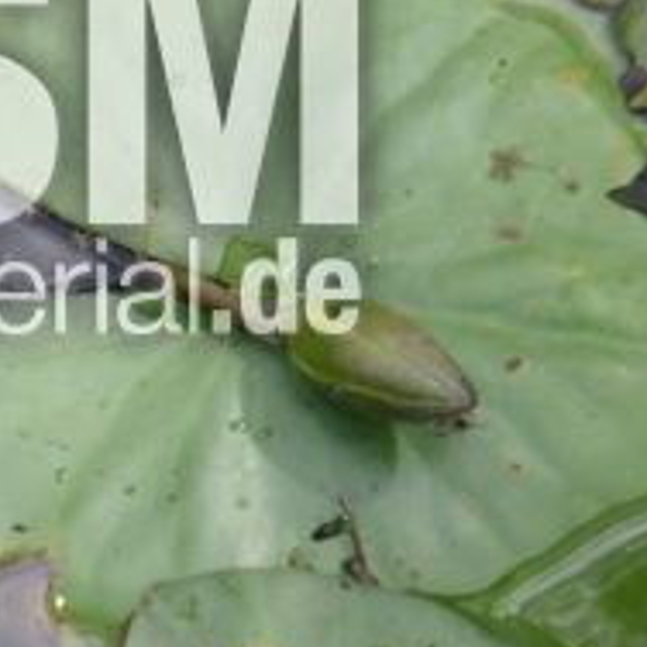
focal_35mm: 275
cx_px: -227
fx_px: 5815
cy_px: 134
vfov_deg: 6.4
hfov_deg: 6.3
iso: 64
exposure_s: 1/141
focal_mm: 19.2
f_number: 4.3
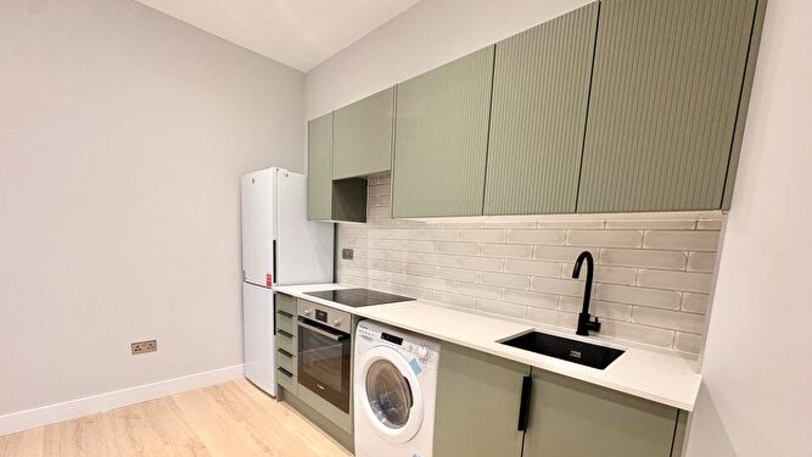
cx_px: 407
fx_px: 344
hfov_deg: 99.4
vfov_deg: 65.8
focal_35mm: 16
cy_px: 292
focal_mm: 2.22
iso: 160
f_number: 2.2
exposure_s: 1/50
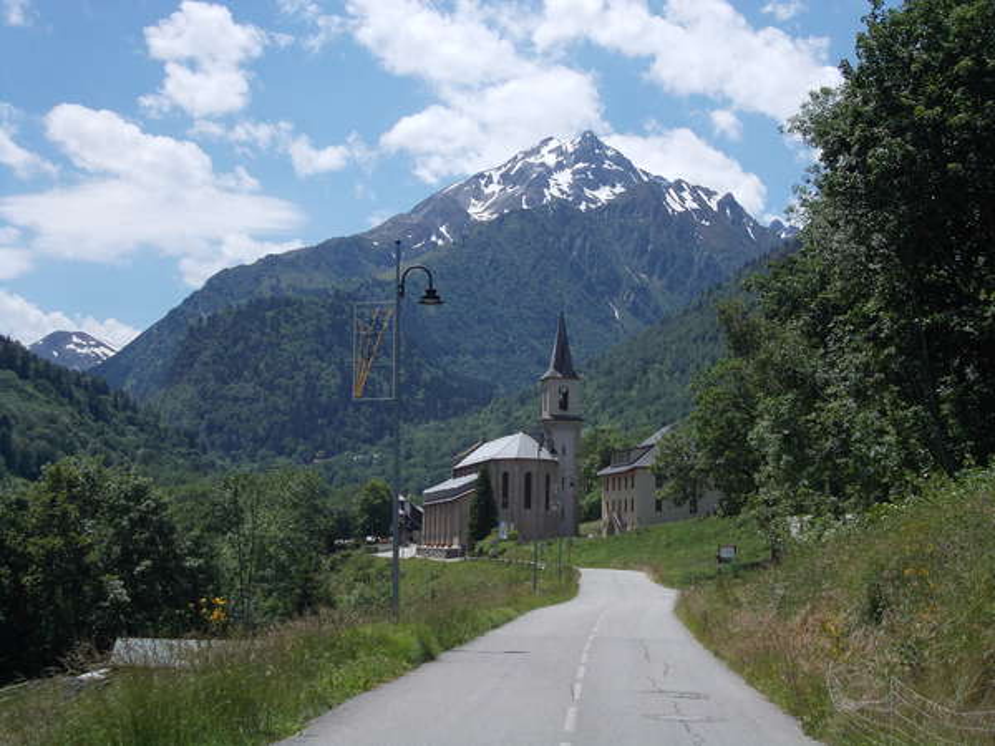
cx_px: 498
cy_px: 373
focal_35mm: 60
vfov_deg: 24.4
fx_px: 1725
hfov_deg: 32.2
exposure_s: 1/250
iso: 80
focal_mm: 8.5
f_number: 8
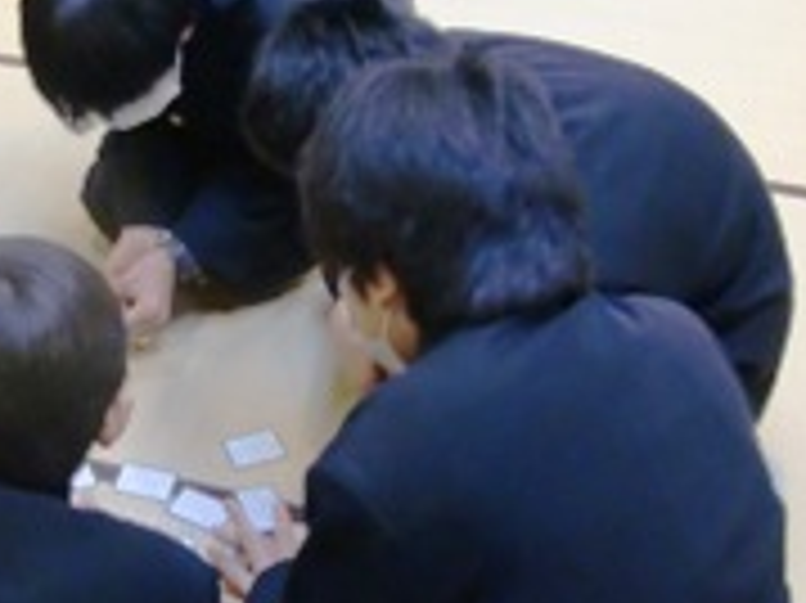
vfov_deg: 24.3
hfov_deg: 30.7
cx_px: 72
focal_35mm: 60
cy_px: 243
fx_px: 1396
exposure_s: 1/15
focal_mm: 4.3
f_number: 3.2
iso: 400
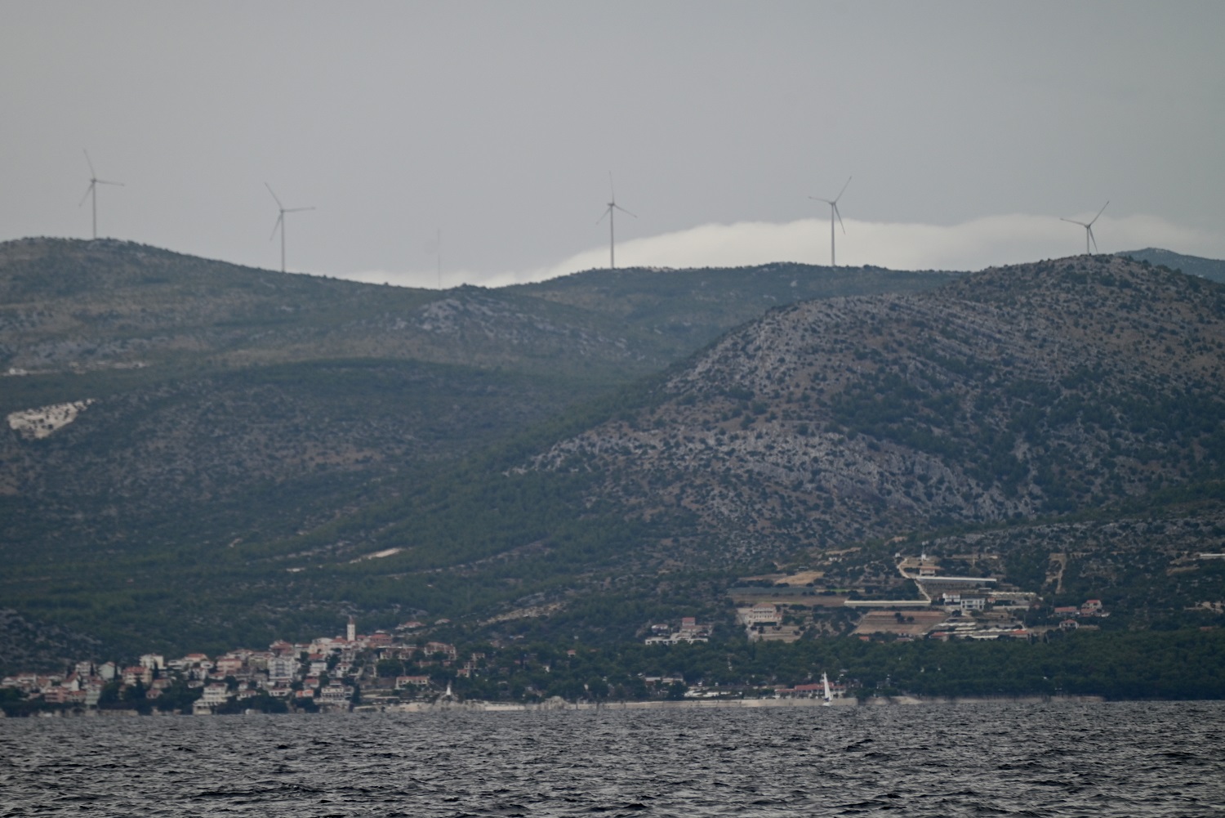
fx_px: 10211
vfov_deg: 4.6
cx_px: 612
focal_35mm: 300
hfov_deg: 6.9
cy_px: 409
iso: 400
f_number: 5.6
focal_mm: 300
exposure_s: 1/640
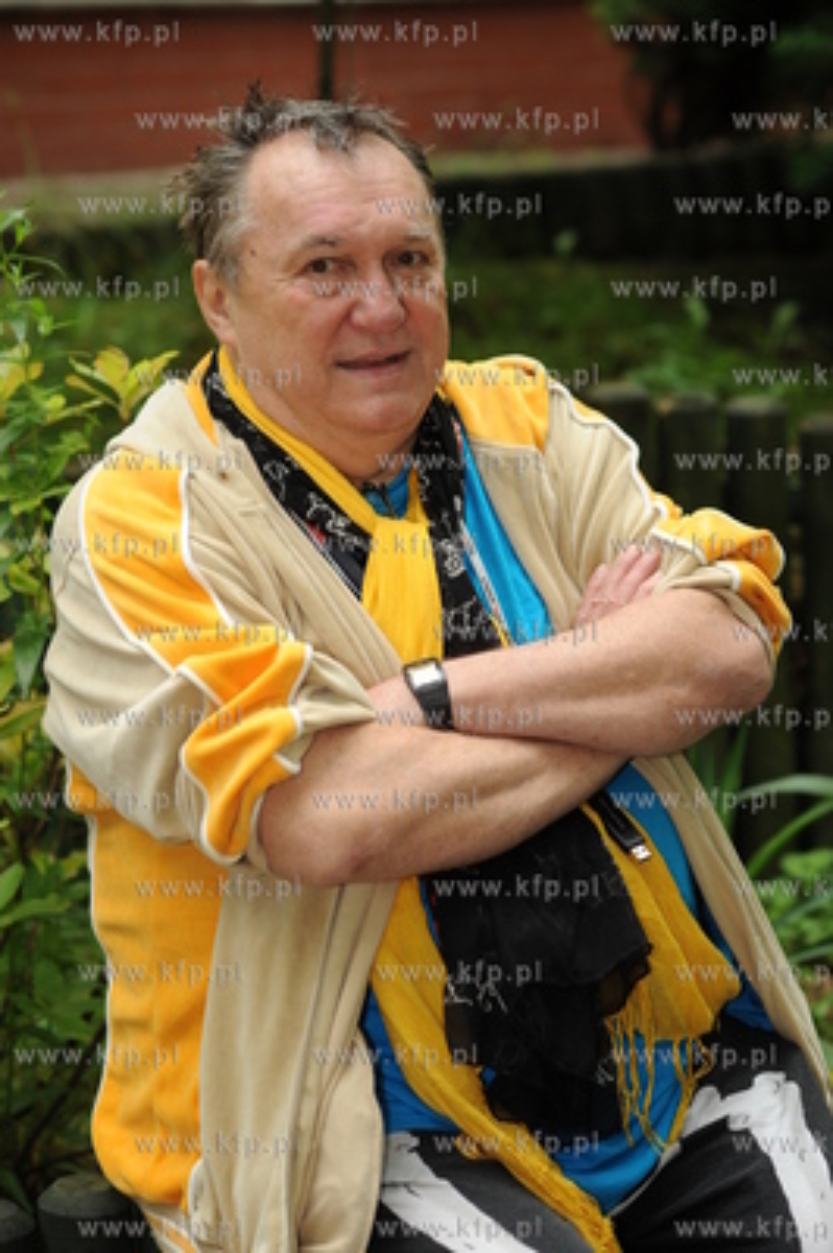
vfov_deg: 23.9
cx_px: 416
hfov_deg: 16.0
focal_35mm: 85
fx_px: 2955
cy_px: 626
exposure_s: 1/640
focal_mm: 85
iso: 400
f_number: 4
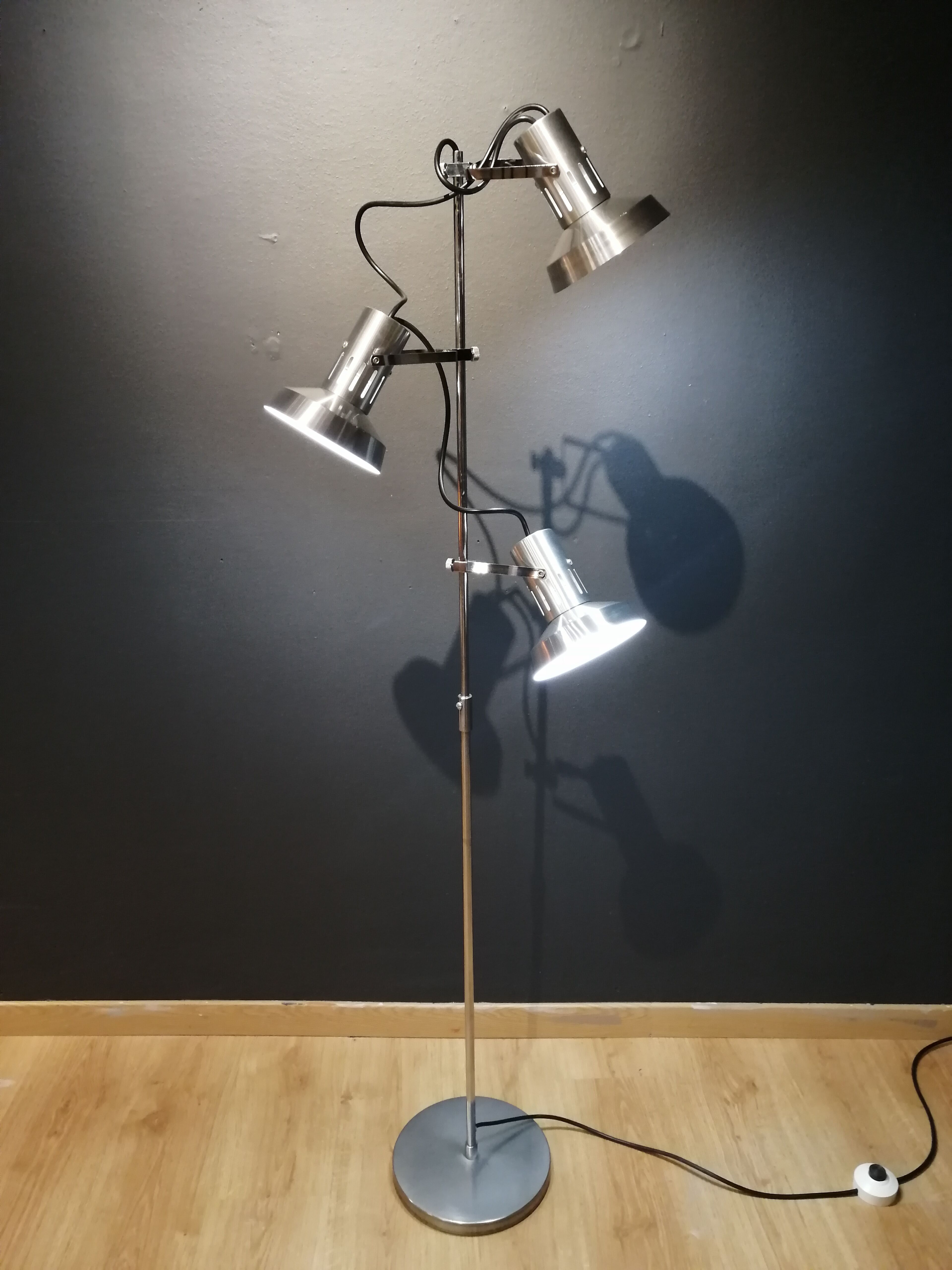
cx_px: 476
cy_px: 635
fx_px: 990
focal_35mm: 27
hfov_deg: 51.4
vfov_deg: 65.3
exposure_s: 1/25
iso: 320
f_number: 1.8
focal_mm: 3.95
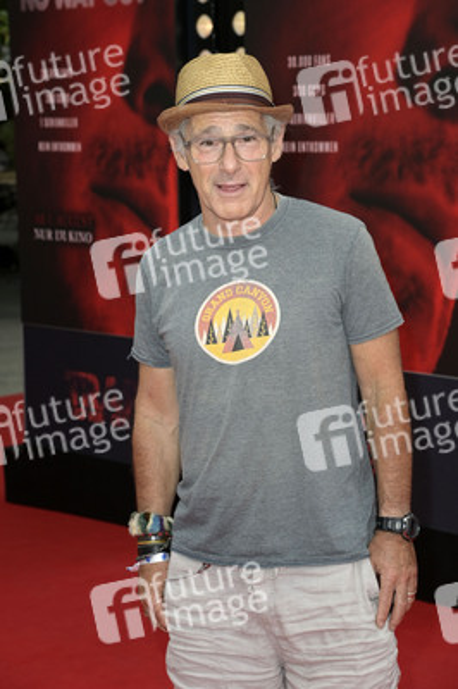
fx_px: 1625
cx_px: 229
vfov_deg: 23.9
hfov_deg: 16.0
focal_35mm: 85
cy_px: 344
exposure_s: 1/250
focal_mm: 85
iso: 400
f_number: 6.3
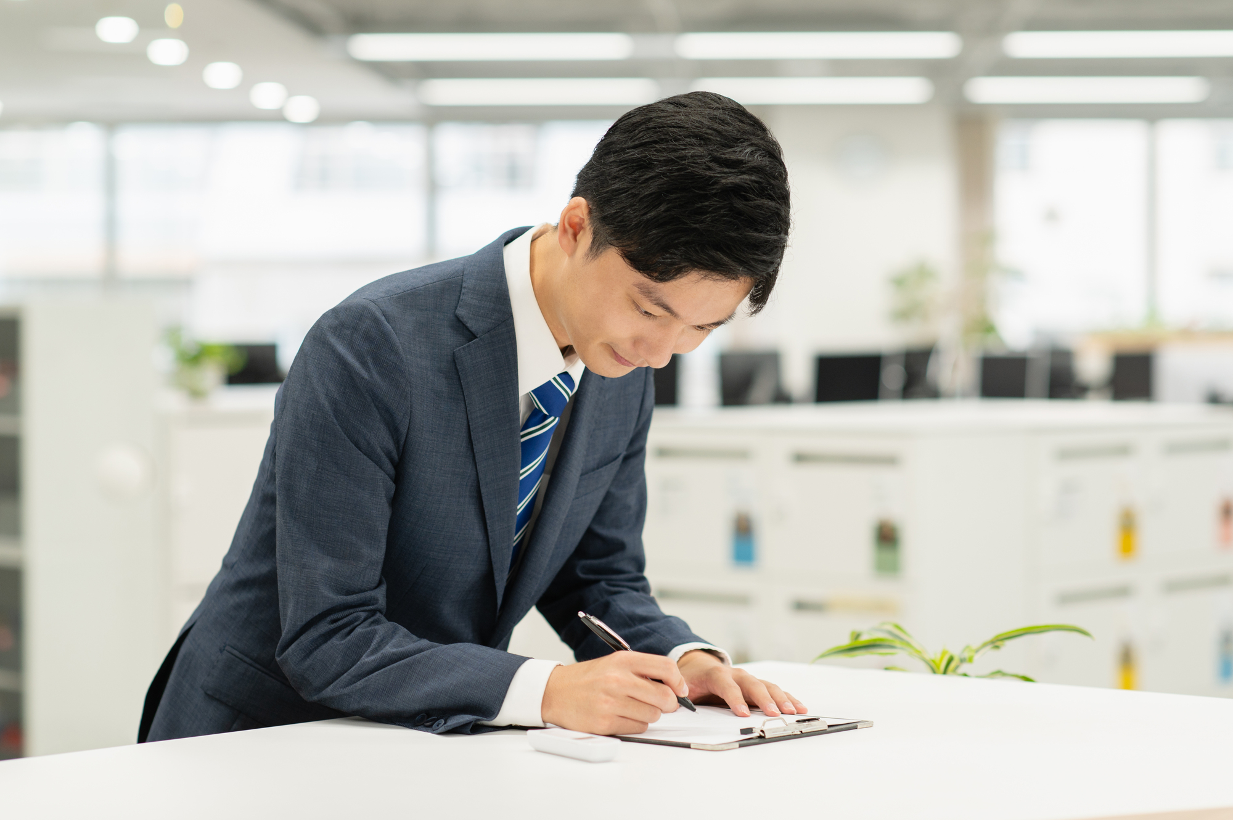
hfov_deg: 23.9
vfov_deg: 16.0
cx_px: 616
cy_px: 410
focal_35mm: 85
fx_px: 2909
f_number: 2.8
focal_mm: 85
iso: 320
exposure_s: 1/160
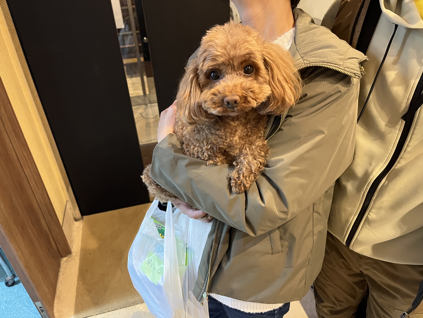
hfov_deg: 67.3
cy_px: 159
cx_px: 212
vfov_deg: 53.1
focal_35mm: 26
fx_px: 318
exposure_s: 1/50
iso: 500
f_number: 1.6
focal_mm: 5.1
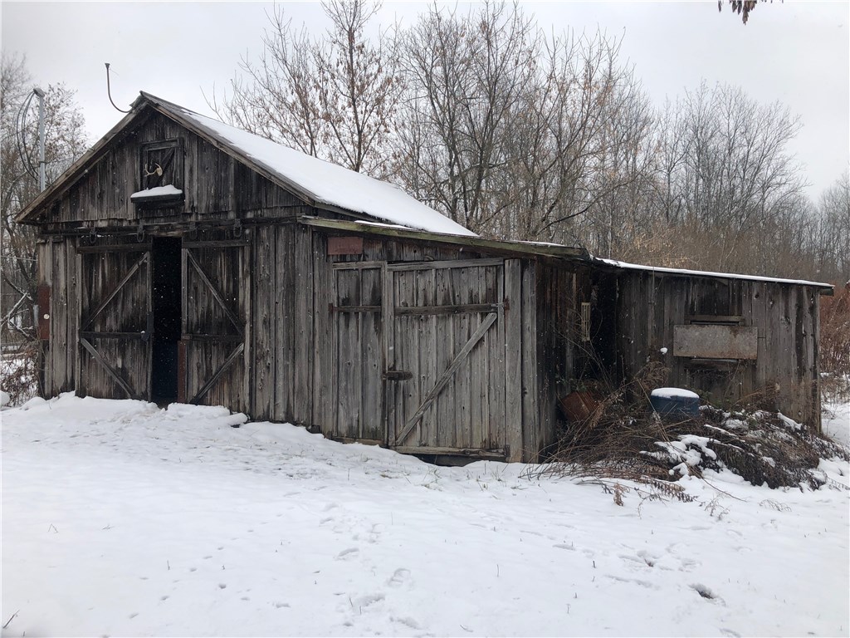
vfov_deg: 49.7
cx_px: 425
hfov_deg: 63.4
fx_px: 688
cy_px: 319
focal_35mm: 28
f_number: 1.8
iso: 20
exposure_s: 1/736
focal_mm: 3.99
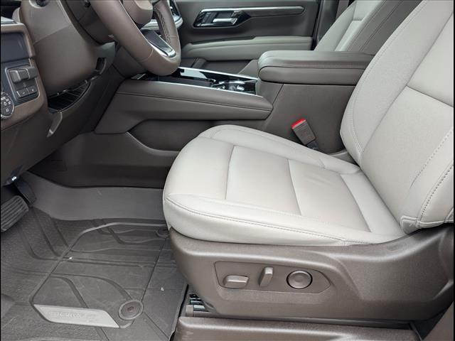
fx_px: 315
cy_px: 170
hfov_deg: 71.6
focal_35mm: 24
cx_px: 228
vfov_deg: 56.8
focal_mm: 6.9
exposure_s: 1/200
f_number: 1.68
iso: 148
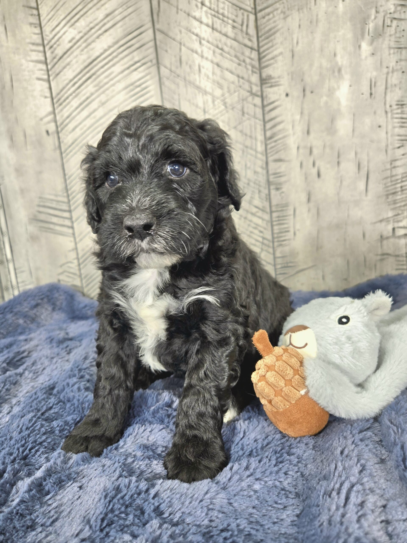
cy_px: 272
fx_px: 361
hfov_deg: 58.9
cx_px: 204
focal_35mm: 23
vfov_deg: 73.9
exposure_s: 1/120
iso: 64
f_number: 1.8
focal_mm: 5.4
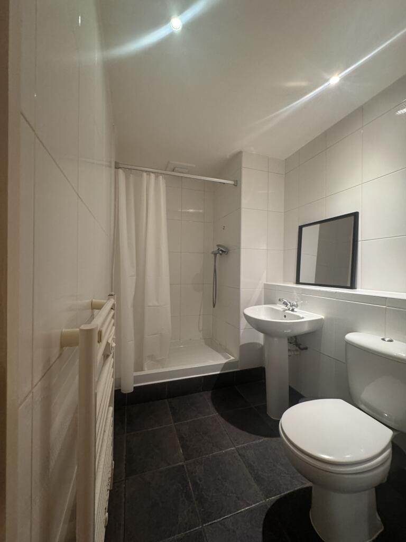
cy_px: 271
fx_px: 219
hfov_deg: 85.7
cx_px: 203
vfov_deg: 102.1
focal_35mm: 14
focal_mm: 2.22
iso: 320
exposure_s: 1/50
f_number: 2.2
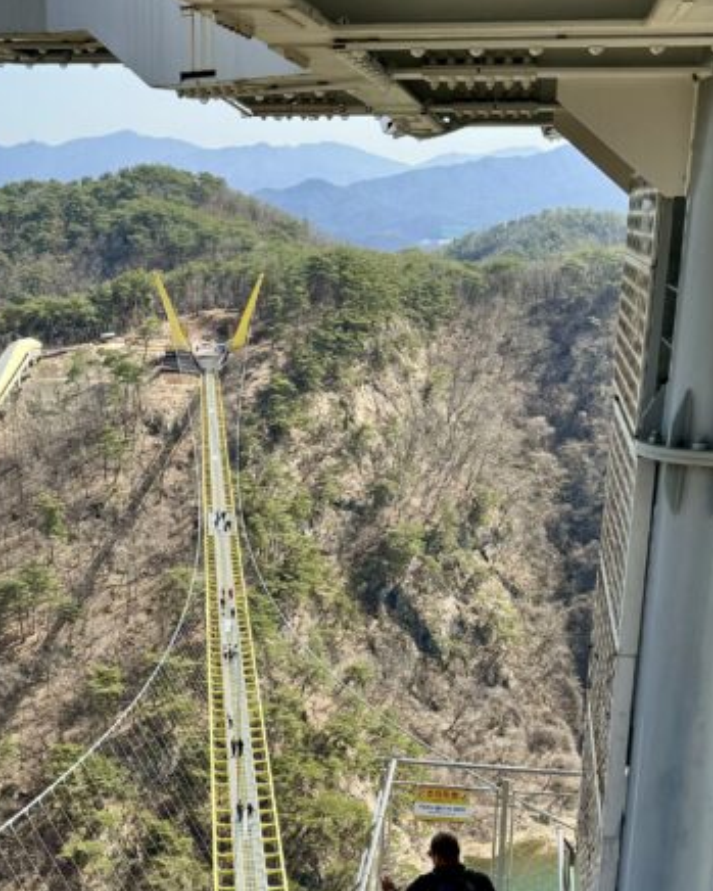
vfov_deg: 33.4
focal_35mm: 55
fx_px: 1450
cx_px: 268
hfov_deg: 27.5
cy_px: 678
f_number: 1.78
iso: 80
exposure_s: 1/2331
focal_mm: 6.86
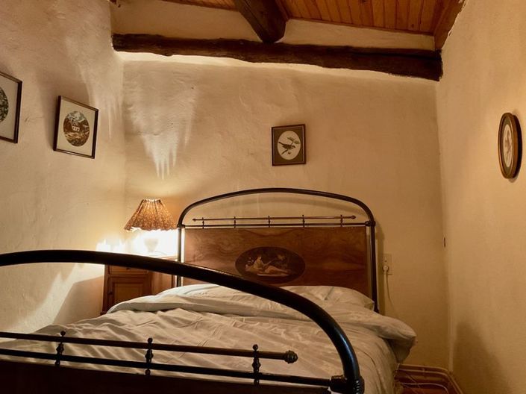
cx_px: 263
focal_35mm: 29
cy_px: 197
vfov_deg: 48.2
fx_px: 440
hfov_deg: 61.7
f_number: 1.8
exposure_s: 1/30
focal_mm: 3
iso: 320
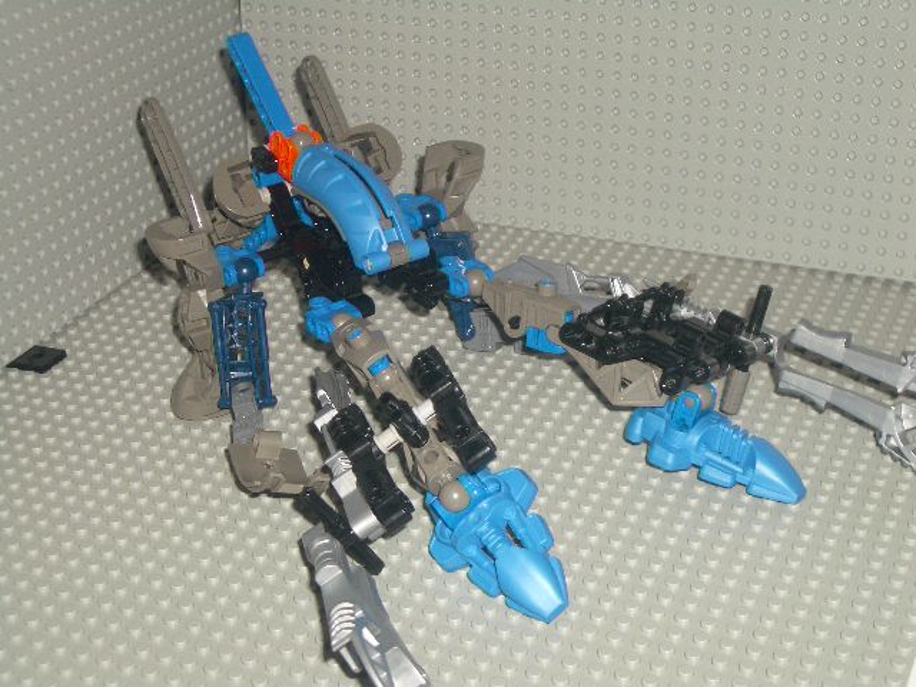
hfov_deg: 31.2
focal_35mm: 62
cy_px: 344
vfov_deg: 23.7
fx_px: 1641
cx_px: 458
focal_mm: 10.2
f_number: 3.5
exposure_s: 1/60
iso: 100
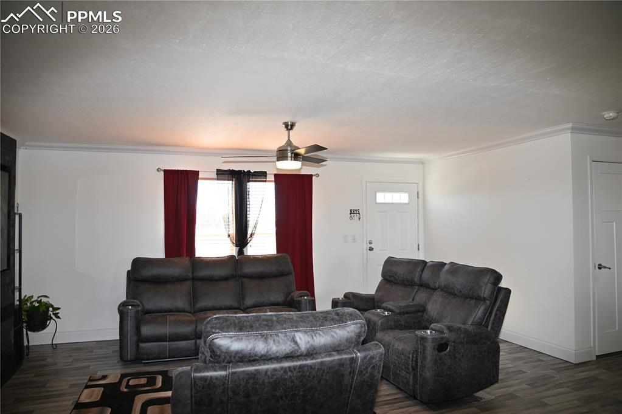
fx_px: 414
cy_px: 207
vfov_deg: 53.1
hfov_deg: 73.8
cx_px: 311
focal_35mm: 24
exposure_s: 1/60
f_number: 4
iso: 200
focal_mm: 24
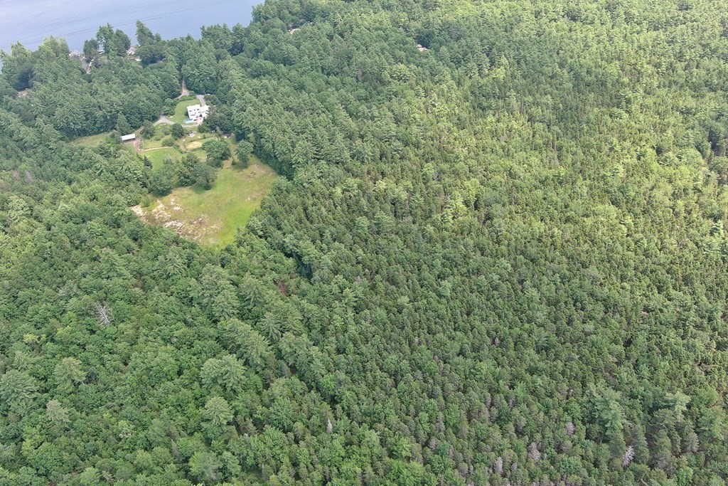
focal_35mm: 29
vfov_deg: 45.0
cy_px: 243
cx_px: 364
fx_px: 586
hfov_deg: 63.7
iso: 165
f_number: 2.8
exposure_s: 1/25.1
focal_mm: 10.57
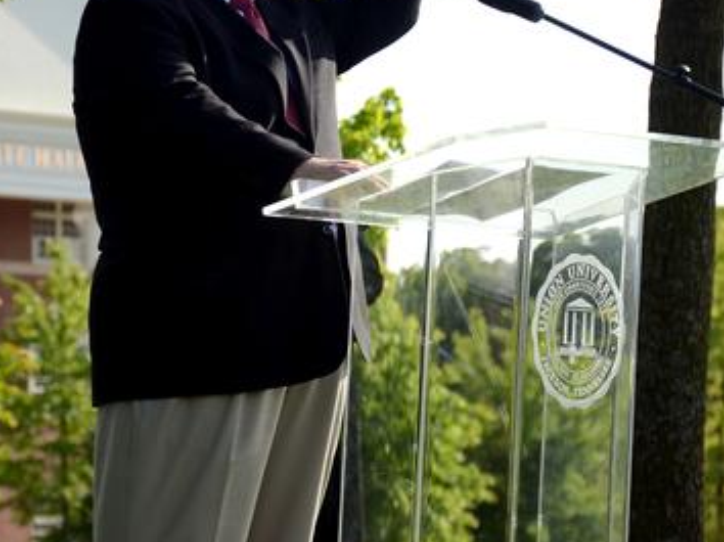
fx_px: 4619
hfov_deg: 9.0
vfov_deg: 6.7
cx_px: 307
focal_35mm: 221
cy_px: 271
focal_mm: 80
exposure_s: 1/250
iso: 100
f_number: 5.6
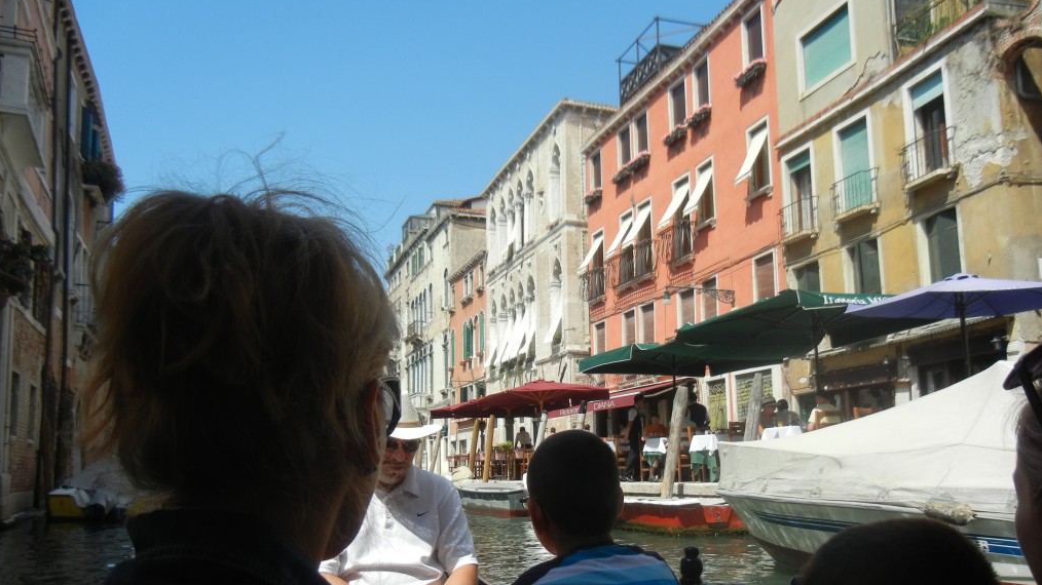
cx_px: 523
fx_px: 912
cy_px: 372
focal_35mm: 33
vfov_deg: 35.4
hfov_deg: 59.5
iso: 160
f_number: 7
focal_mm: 5.4
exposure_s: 1/352
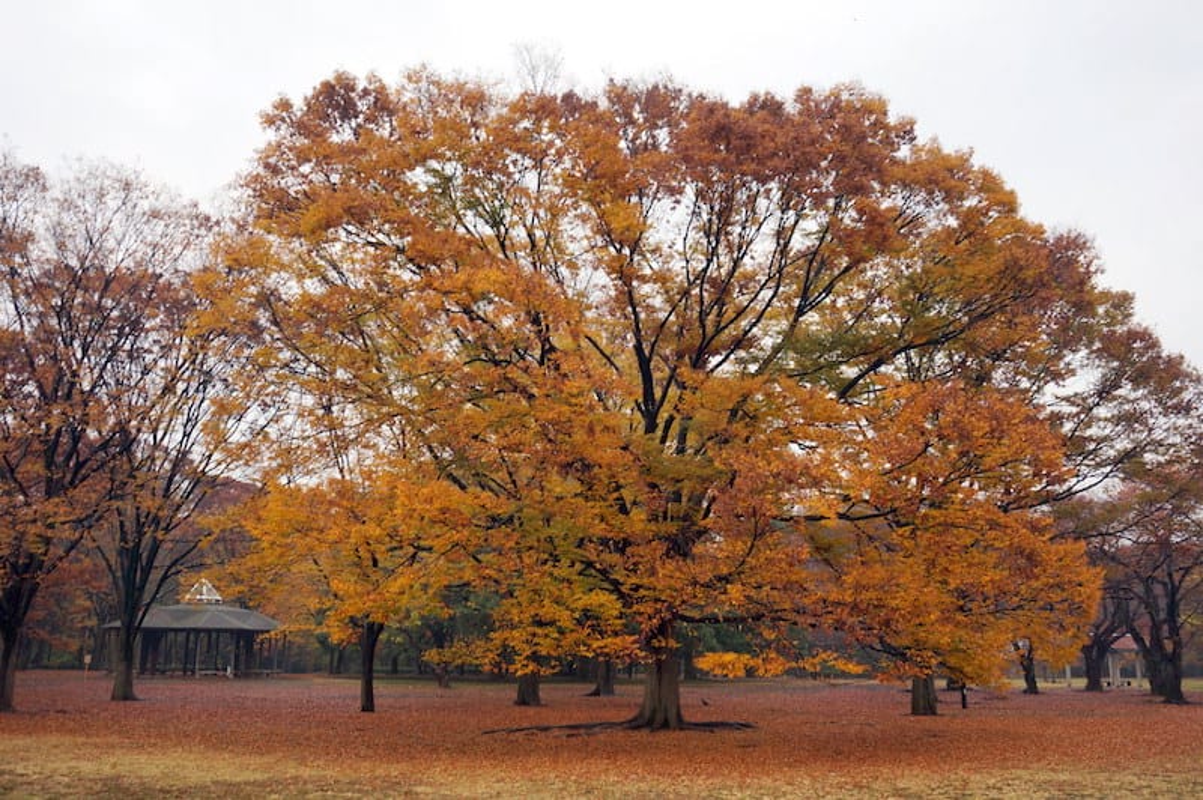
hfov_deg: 55.1
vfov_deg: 38.3
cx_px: 602
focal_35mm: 34
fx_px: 1152
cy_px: 400
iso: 100
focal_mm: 23
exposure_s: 1/80
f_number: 5.6
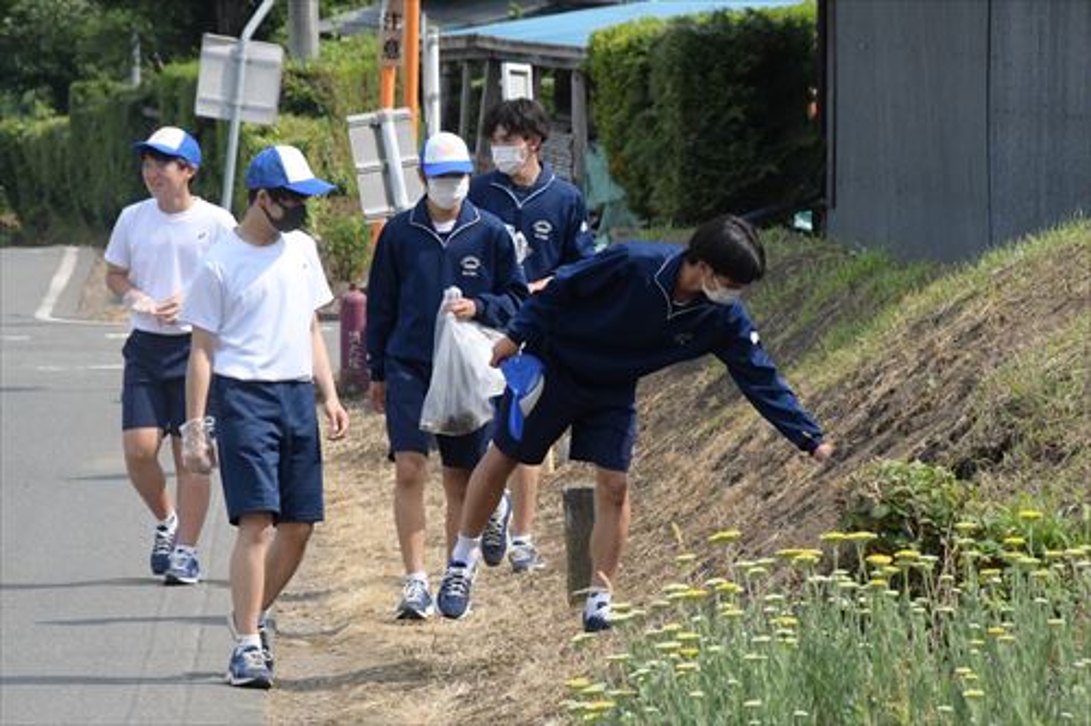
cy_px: 363
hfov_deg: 7.8
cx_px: 546
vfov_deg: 5.2
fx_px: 7952
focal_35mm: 262
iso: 3200
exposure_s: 1/1250
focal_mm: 175
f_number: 18
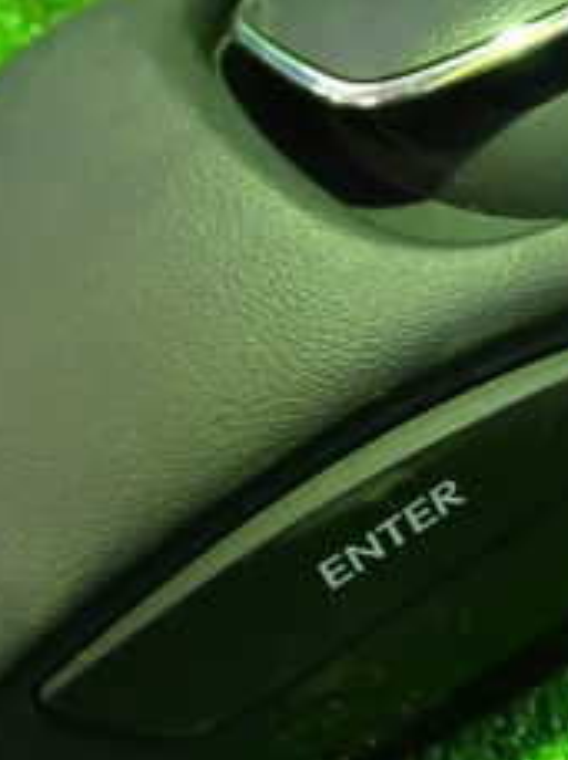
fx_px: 1843
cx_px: 282
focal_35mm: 84
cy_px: 425
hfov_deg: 17.5
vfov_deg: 23.3
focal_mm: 5.79
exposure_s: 1/15
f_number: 2.4
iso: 800
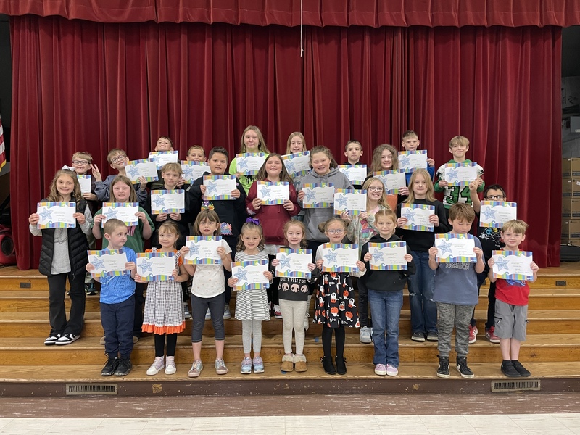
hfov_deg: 67.3
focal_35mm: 26
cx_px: 290
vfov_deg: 53.1
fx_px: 436
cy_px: 218
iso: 250
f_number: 1.6
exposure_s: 1/60
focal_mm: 4.2
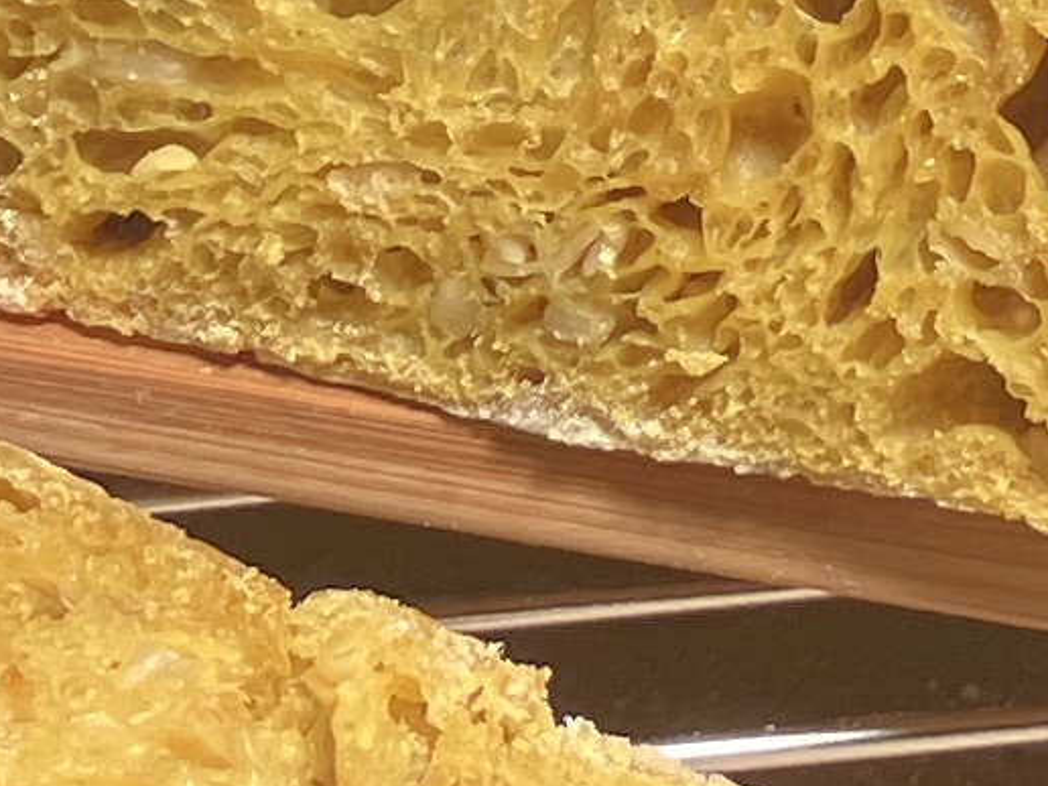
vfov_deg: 6.7
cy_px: -167
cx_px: 24
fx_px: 6630
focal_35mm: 219
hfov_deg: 9.0
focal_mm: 3.99
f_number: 1.8
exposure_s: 1/116
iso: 20
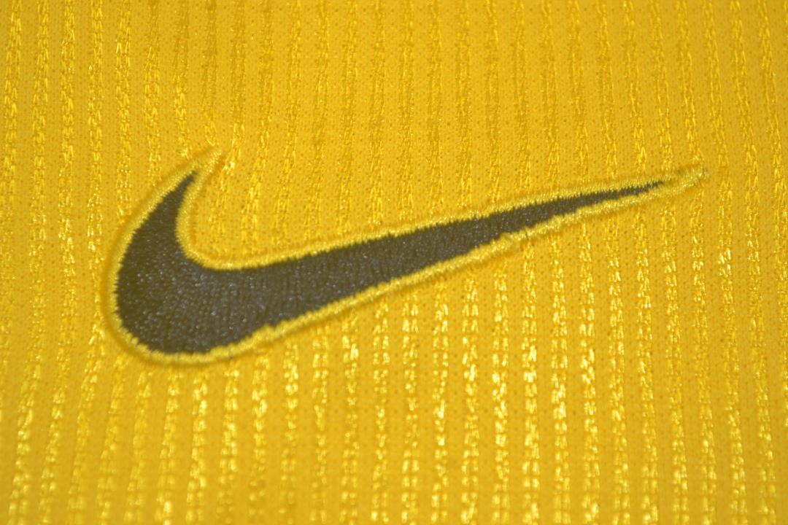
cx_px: 394
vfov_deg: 16.6
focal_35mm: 82
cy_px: 262
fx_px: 1806
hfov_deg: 24.6
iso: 200
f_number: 5.6
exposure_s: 1/80
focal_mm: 55
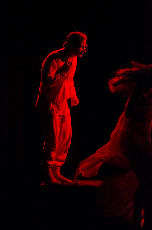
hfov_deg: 10.6
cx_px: 76
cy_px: 115
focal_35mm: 129
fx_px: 820
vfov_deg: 15.9
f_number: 2.8
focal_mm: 86
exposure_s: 1/1000
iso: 2000
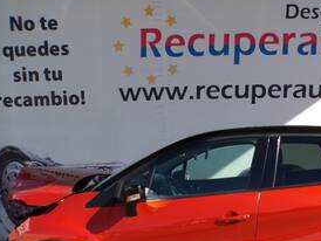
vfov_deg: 33.2
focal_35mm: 42
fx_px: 390
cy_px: 201
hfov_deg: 43.6
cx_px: 233
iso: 100
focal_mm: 4.3
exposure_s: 1/250
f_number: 5.8
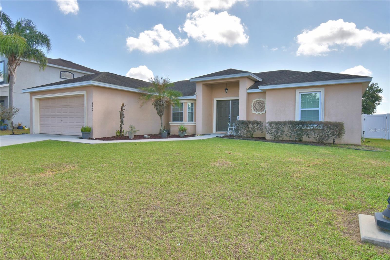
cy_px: 130
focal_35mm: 21
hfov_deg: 81.2
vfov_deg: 59.5
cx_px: 195
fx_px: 227
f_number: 9
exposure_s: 1/250
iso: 100
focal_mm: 14
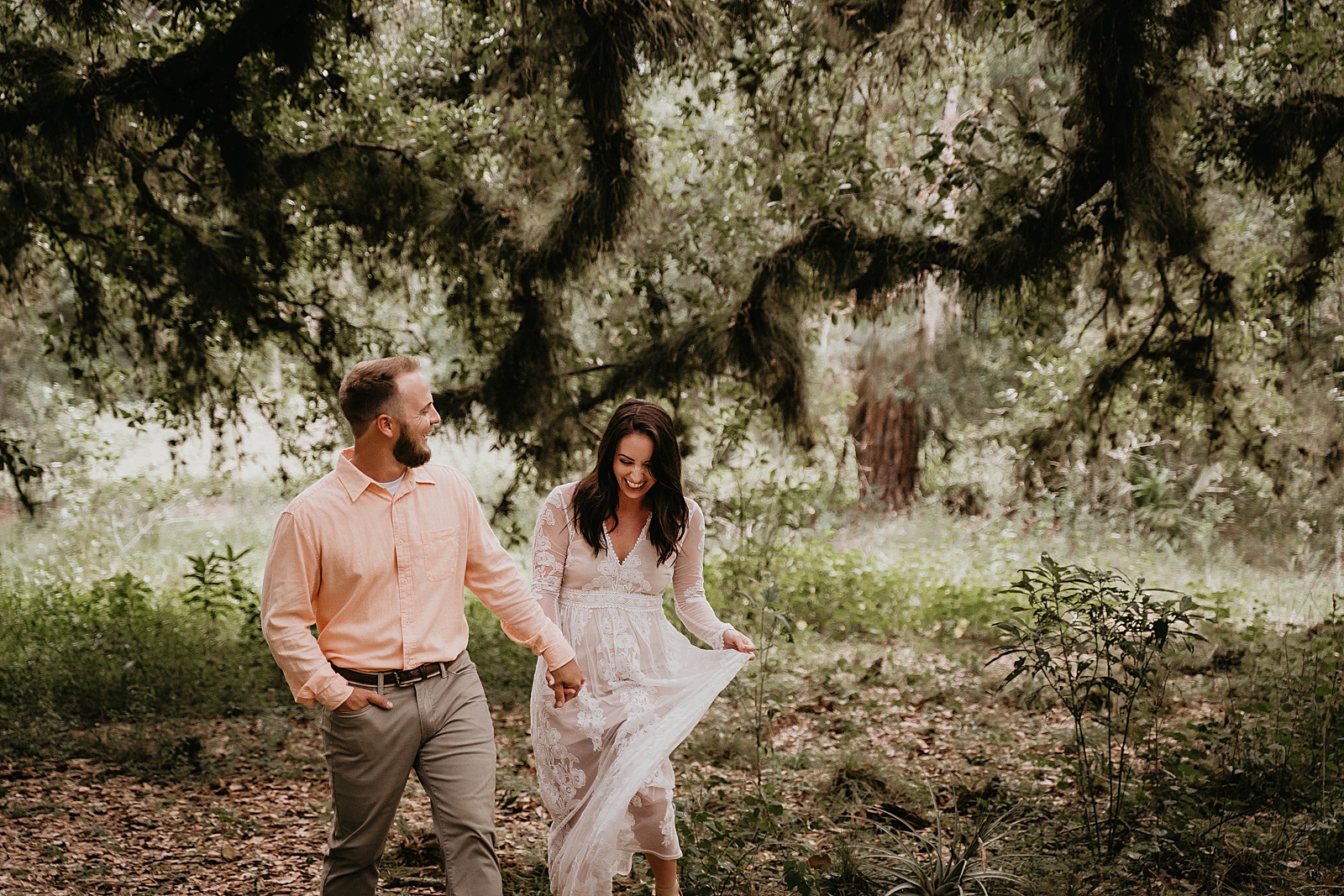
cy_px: 448
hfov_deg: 31.4
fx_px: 2389
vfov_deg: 21.2
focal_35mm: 64
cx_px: 672
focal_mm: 64
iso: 1250
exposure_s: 1/320
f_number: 2.8
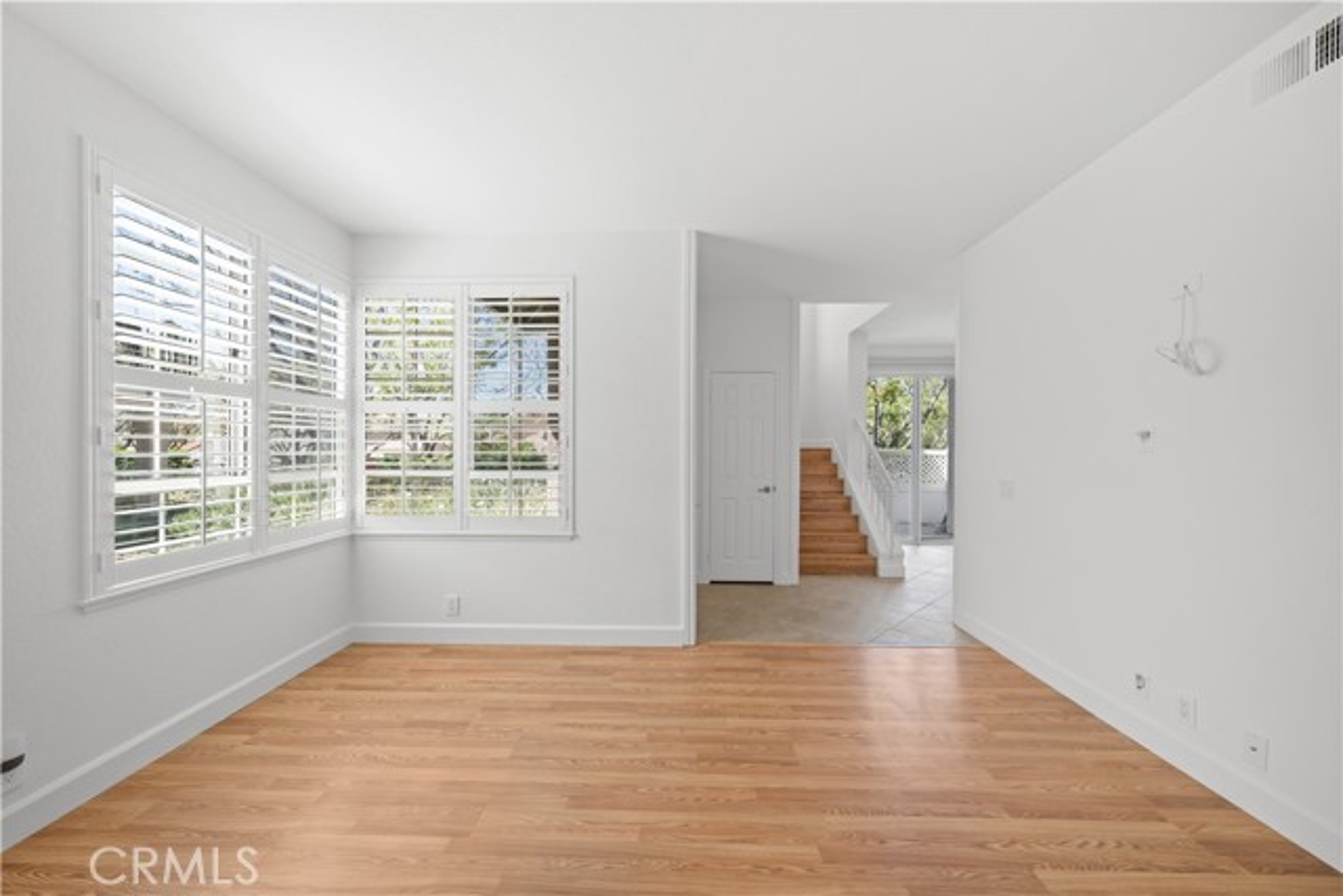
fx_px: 485
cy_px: 448
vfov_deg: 85.5
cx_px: 672
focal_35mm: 13
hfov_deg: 108.3
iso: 1000
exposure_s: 1/100
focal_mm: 13
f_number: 4
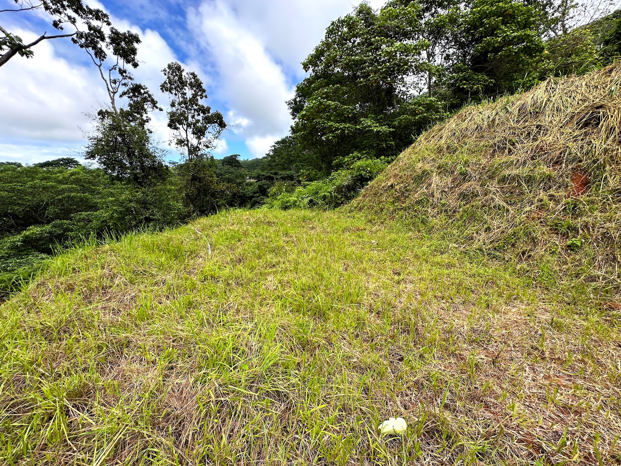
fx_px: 251
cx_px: 310
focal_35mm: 14
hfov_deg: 102.1
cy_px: 233
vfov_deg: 85.7
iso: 40
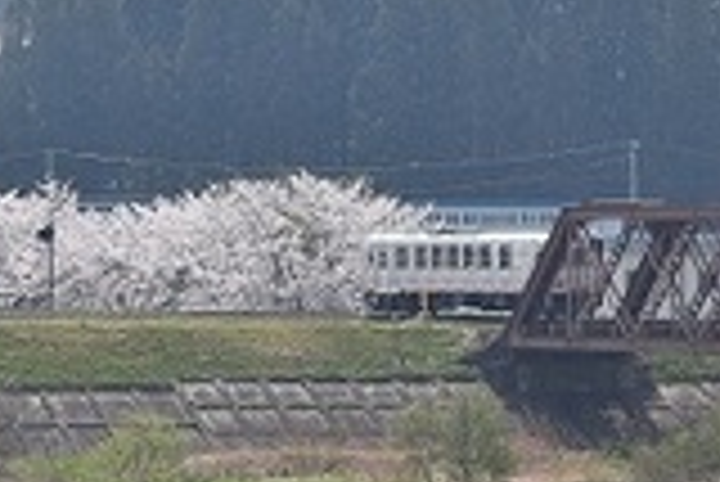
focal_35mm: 303
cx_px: 153
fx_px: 6065
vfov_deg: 4.5
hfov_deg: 6.8
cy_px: 90
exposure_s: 1/500
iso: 200
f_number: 11
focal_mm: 72
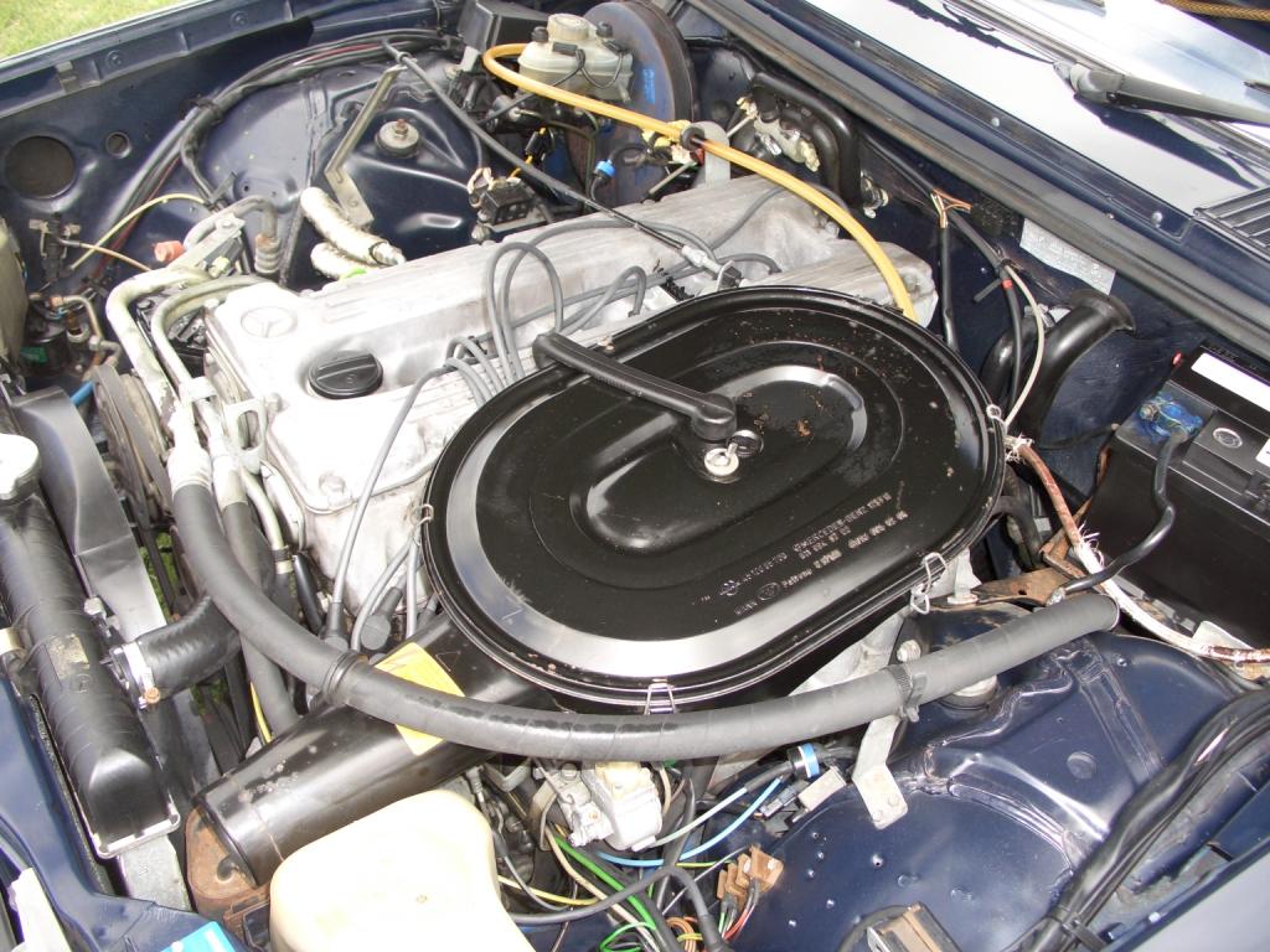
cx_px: 635
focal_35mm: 33
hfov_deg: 55.4
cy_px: 476
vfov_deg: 42.9
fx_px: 1211
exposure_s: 1/250
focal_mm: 7.1
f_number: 2.8
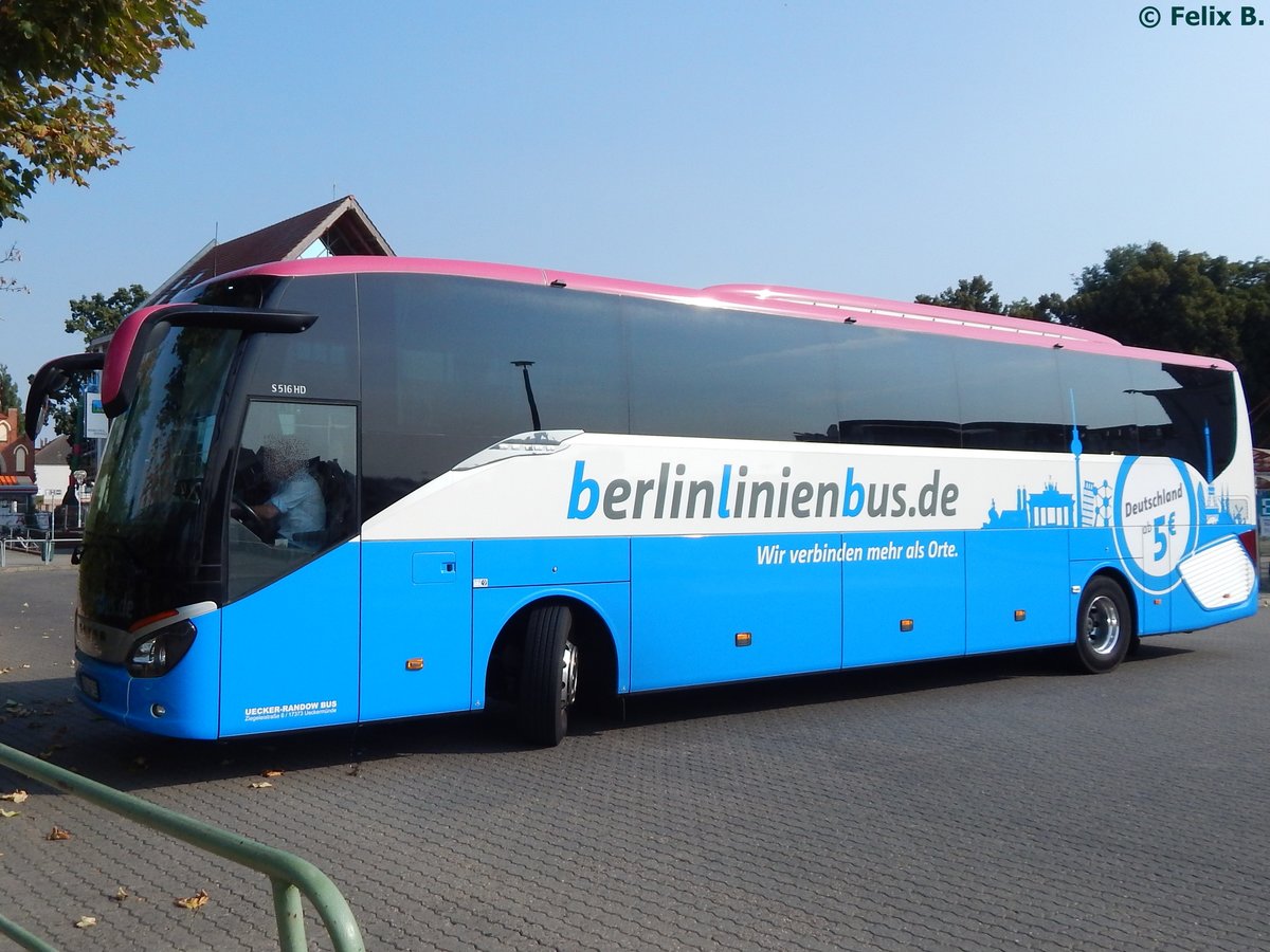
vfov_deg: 61.1
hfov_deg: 76.4
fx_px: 807
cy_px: 476
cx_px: 635
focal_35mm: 22
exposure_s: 1/640
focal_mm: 4
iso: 125
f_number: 6
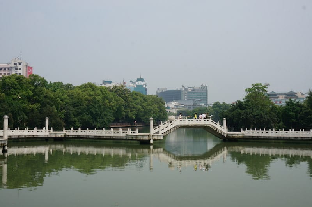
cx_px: 156
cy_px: 104
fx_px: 390
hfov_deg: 43.6
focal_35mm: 45
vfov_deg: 29.8
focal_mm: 30
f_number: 13
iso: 100
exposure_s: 1/160
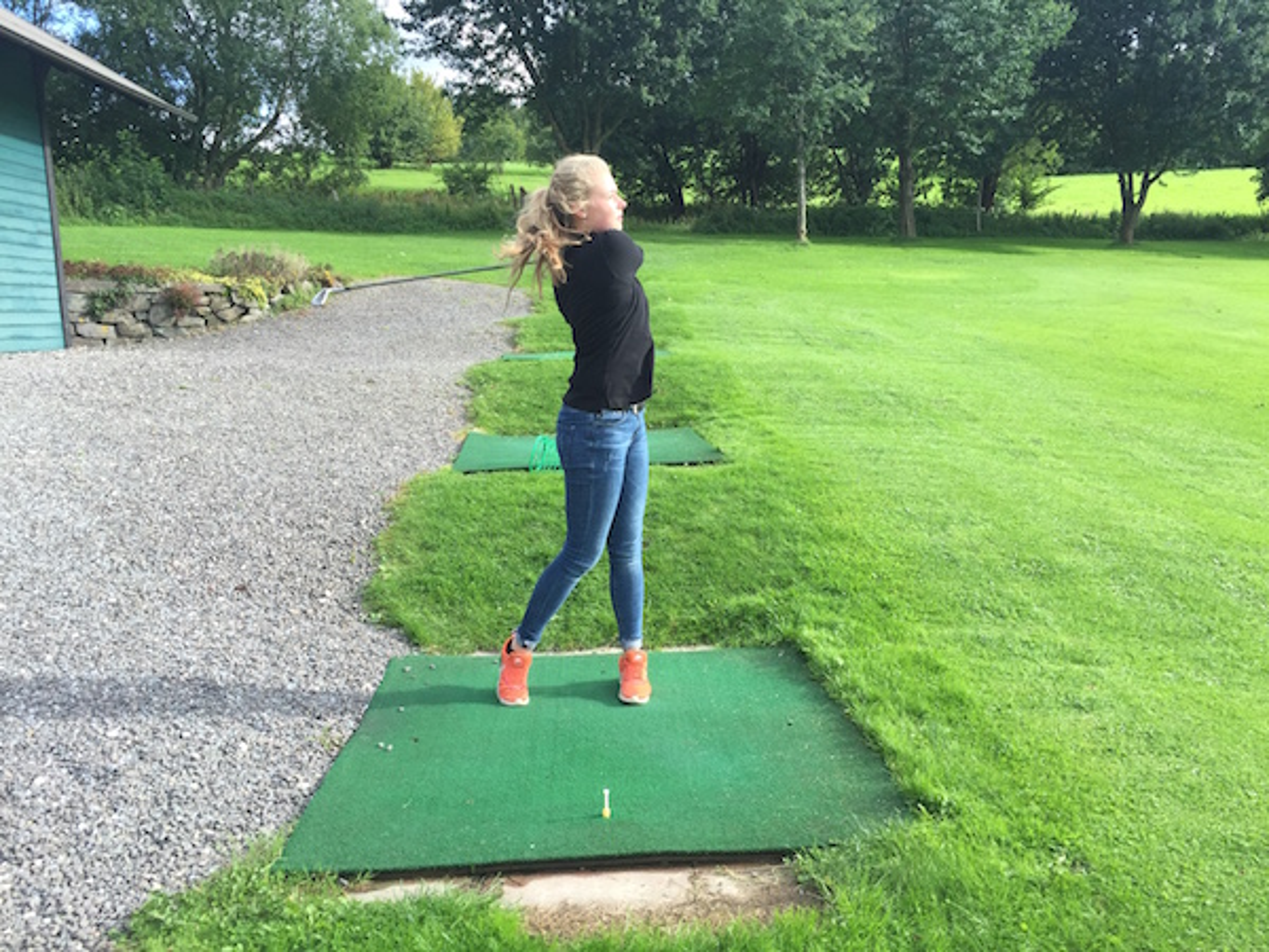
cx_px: 634
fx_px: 1063
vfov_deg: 48.2
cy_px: 476
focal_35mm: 29
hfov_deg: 61.7
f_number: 2.2
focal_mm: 4.15
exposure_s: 1/391
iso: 32
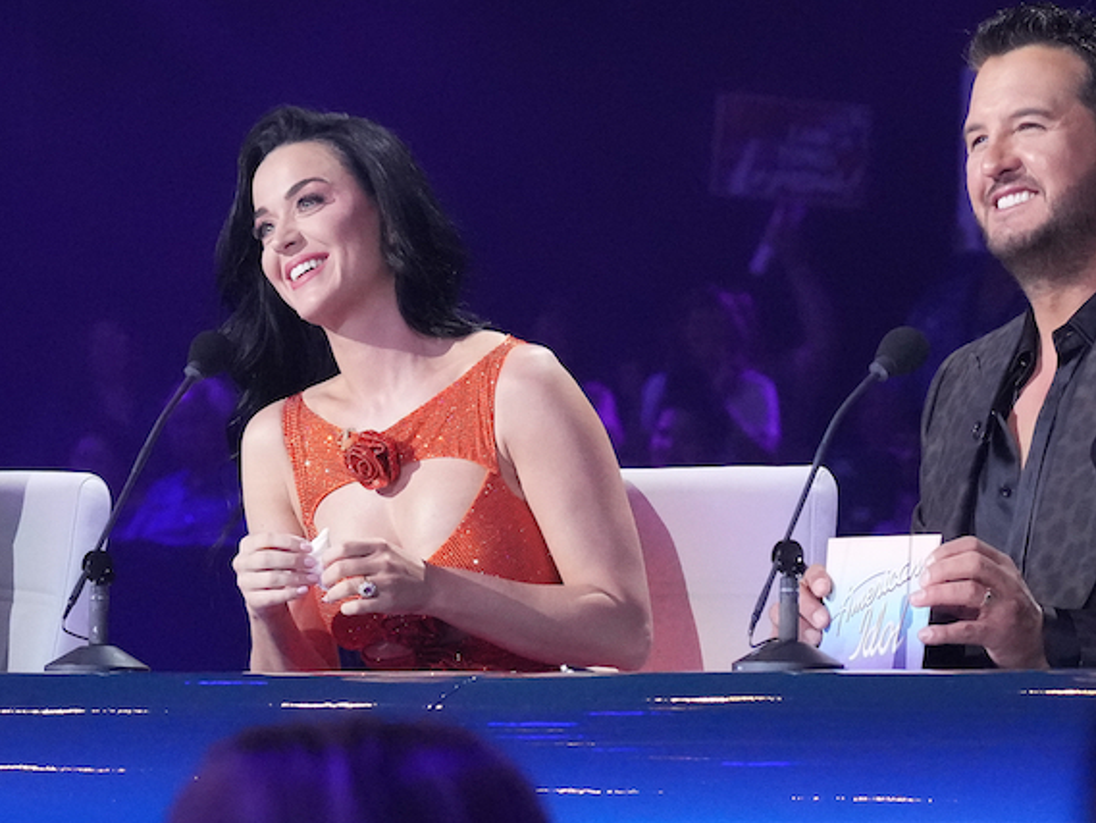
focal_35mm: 304
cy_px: 590
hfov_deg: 6.5
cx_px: 352
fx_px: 9627
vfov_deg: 4.9
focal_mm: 100
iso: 8000
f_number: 5.6
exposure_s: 1/400
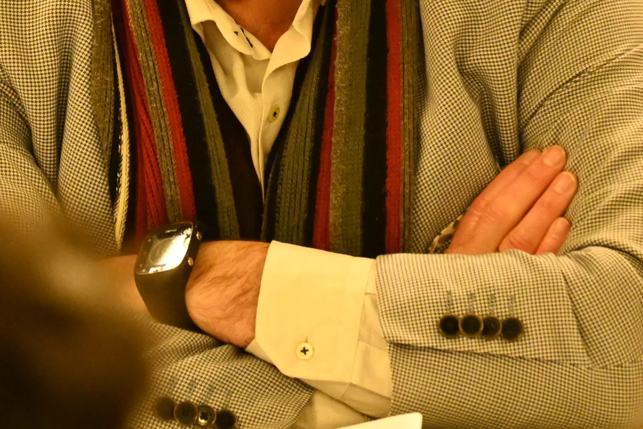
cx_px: 168
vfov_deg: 1.4
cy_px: -12
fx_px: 17592
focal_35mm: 985
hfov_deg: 2.1
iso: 3200
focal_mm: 230
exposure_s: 1/13
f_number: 6
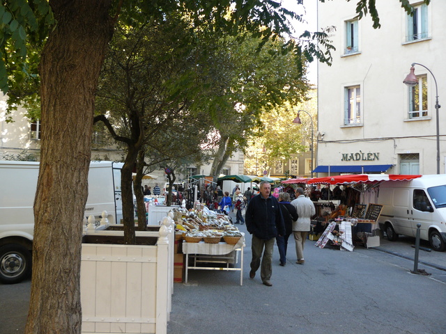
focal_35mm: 36
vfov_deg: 39.7
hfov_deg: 51.4
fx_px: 464
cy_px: 167
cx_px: 223
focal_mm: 6
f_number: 2.8
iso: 100
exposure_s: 1/100
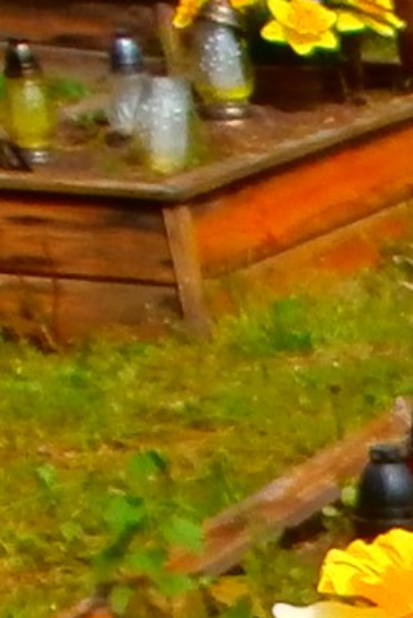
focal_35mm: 240
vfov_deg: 8.1
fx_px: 4122
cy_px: 1357
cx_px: 1724
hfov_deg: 5.1
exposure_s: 1/800
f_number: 3.5
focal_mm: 5.36
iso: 100
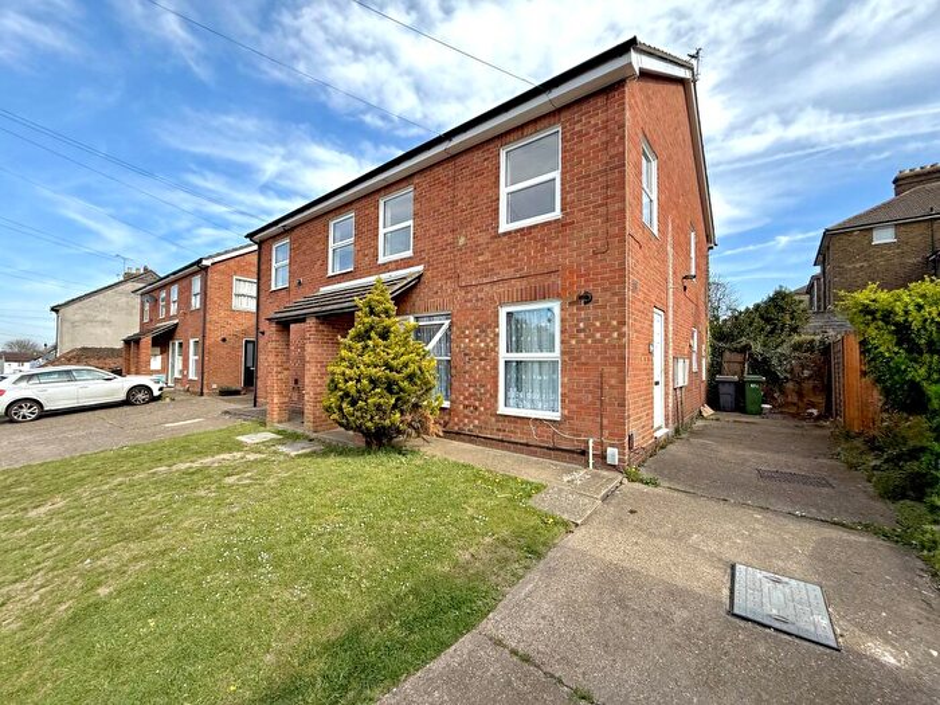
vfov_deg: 85.7
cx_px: 470
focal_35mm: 14
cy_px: 352
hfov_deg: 102.1
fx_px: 380
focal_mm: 2.22
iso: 50
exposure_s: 1/1312
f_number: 2.2
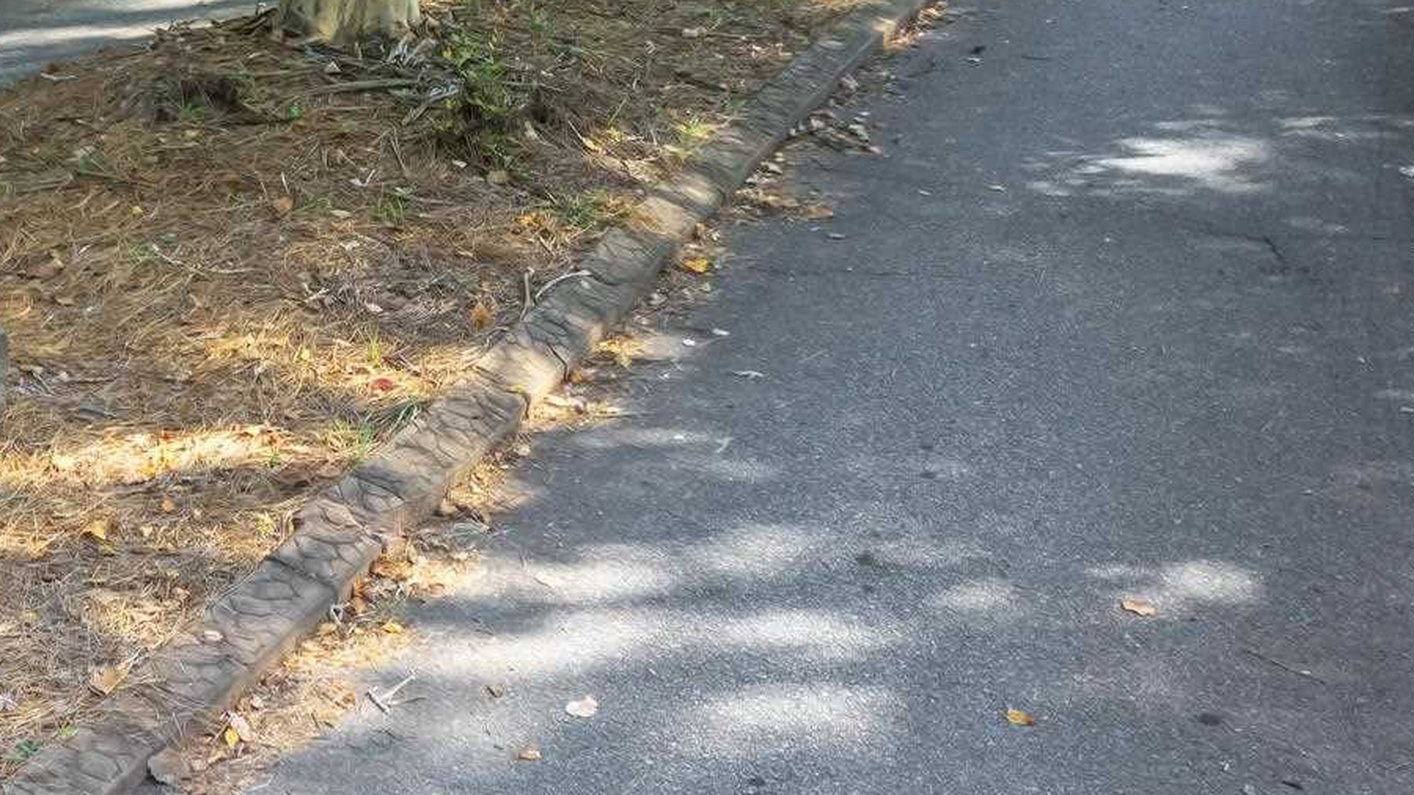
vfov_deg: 17.9
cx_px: -245
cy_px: -143
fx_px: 2399
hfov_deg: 28.8
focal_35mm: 64
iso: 100
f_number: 2.8
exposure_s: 1/25
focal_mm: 8.38
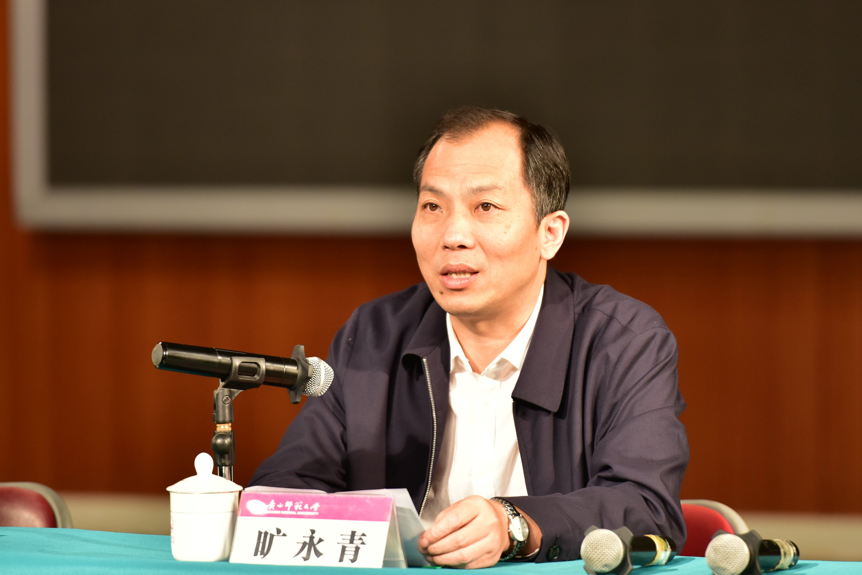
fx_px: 4789
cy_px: 288
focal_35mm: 200
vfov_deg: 6.9
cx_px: 431
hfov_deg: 10.3
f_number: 3.2
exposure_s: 1/200
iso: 800
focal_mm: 200
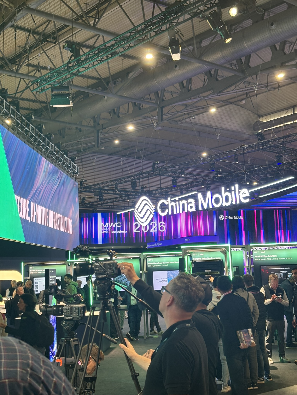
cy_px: 198
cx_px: 148
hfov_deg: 28.0
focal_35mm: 52
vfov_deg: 36.8
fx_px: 595
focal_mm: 5.96
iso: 100
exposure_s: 1/60
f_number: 1.6
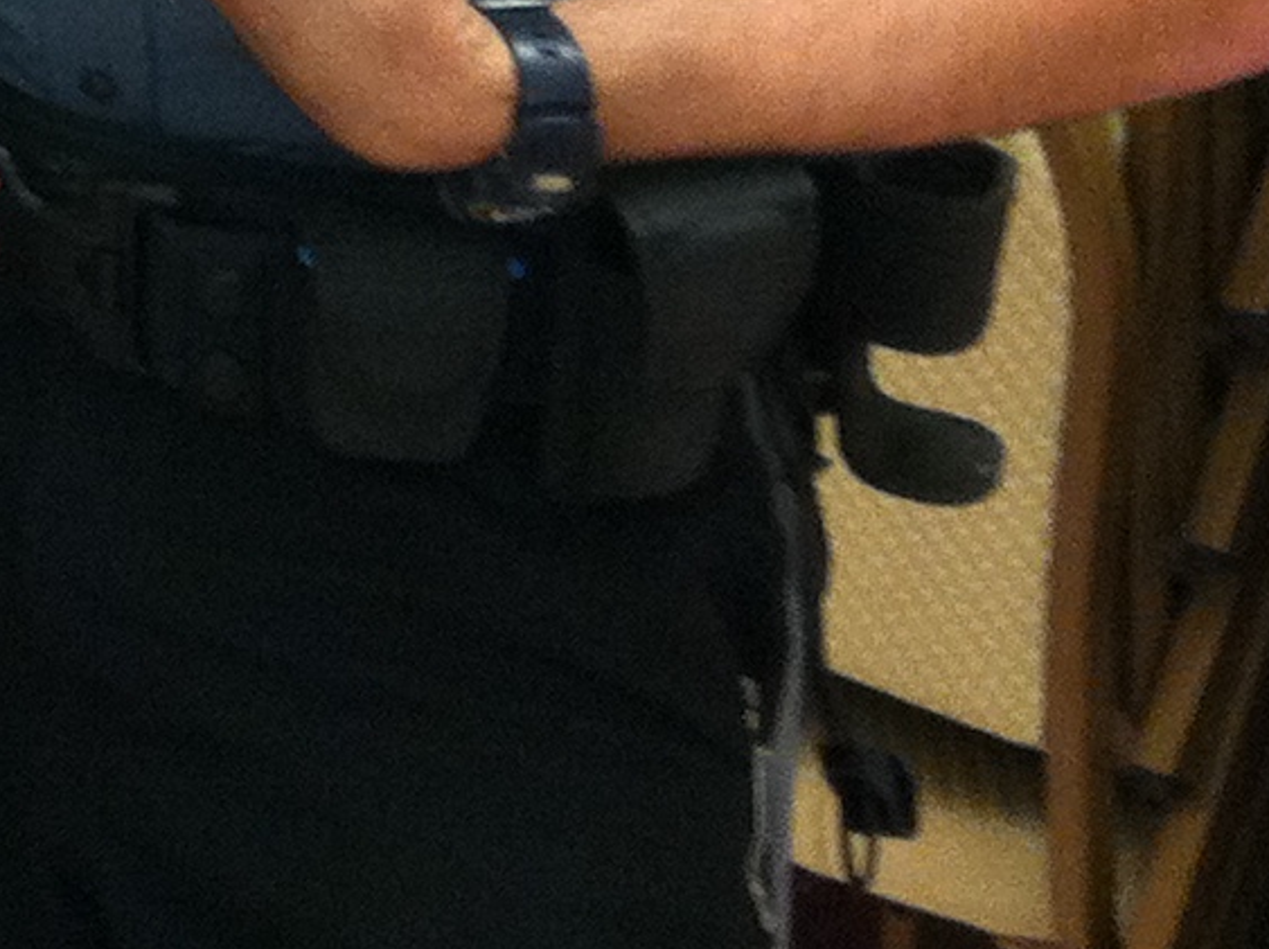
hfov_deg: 10.9
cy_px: -543
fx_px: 5896
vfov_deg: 8.9
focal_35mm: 161
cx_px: -1497
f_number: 2.8
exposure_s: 1/15
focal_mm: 3.85
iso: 160
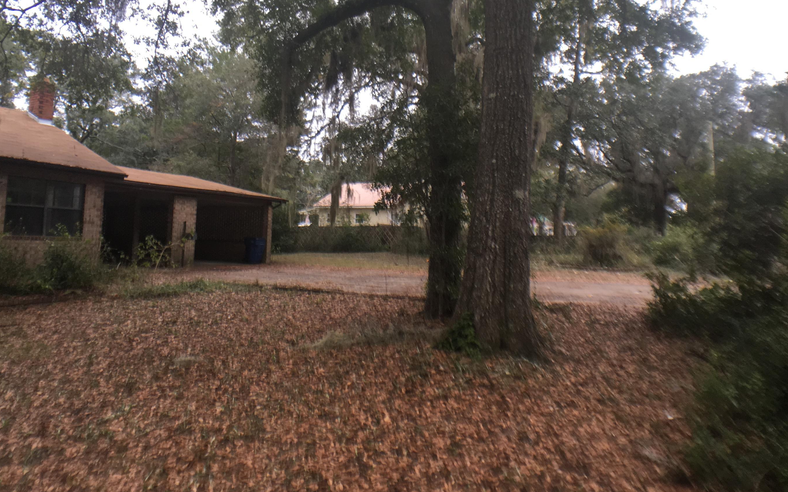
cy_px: 204
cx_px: 401
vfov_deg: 37.2
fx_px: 730
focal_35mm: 34
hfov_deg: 56.7
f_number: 2.2
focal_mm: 4.15
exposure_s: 1/120
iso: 40
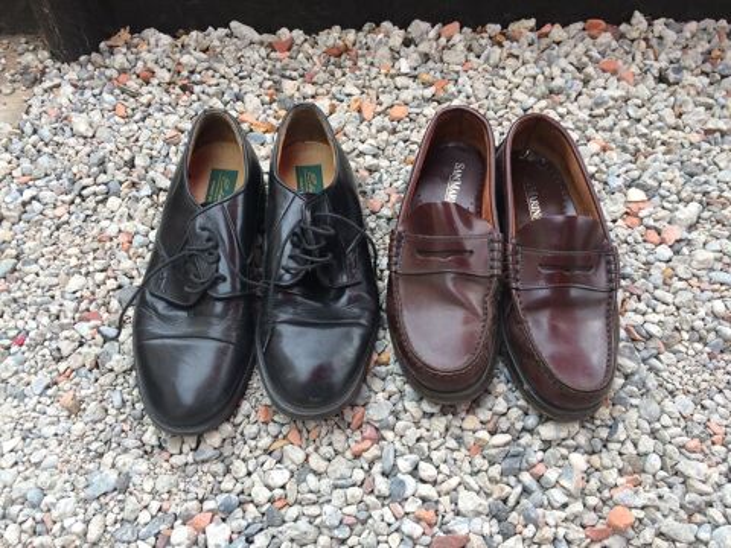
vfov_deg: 48.2
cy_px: 274
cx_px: 366
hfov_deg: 61.7
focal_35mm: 29
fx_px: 612
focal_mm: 4.15
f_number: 2.2
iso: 32
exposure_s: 1/128
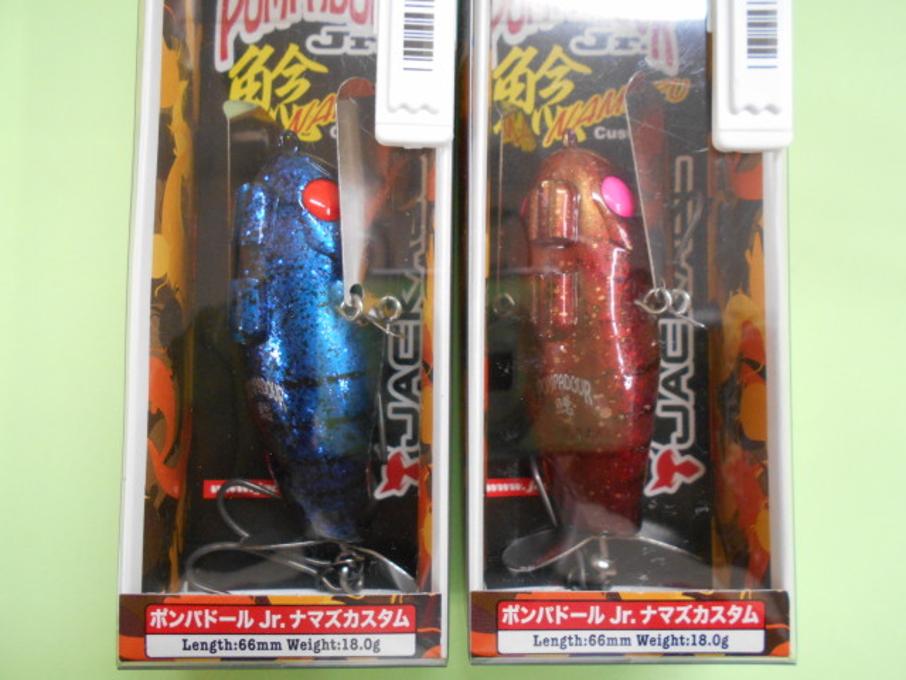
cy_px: 340
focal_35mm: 26
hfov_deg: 67.3
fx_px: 680
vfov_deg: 53.1
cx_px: 453
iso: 400
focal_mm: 4.6
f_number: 3.2
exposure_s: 1/20
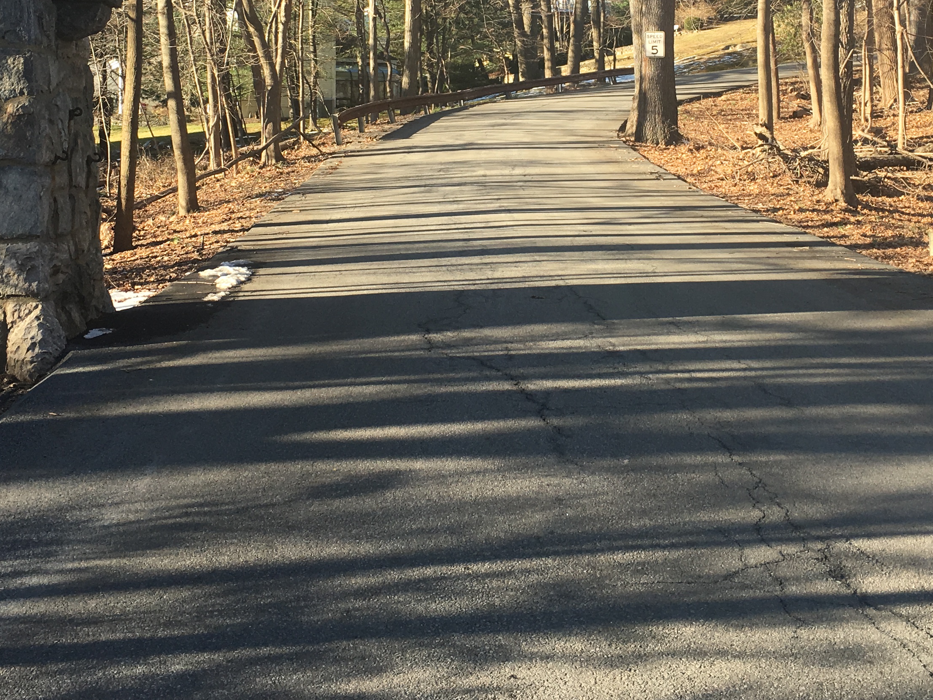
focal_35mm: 53
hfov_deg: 36.1
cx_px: 534
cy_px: 121
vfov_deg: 26.9
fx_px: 1429
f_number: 2.2
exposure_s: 1/337
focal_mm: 4.15
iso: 25
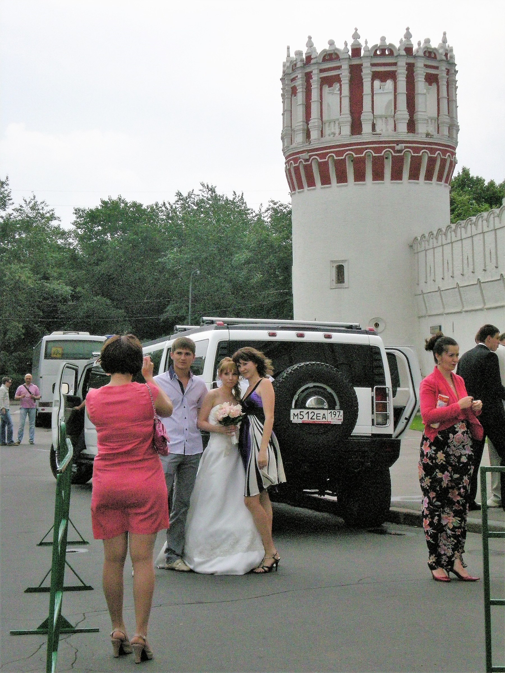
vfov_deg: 26.3
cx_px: 252
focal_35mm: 74
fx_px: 1439
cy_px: 336
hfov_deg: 19.9
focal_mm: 12.3
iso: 400
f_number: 6.5
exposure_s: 1/535
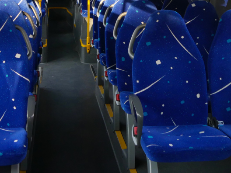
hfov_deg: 28.1
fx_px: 460
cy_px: 8
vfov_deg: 20.7
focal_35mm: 69
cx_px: 88
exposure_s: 1/50
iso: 800
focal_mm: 14
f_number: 4
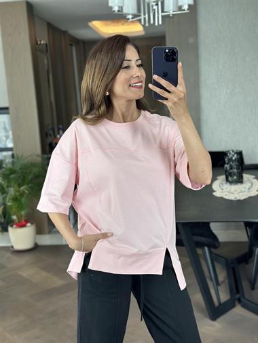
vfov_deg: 39.6
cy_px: 172
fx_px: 477
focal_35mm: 48
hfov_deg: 30.3
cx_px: 129
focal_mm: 6.86
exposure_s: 1/60
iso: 200
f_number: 1.78
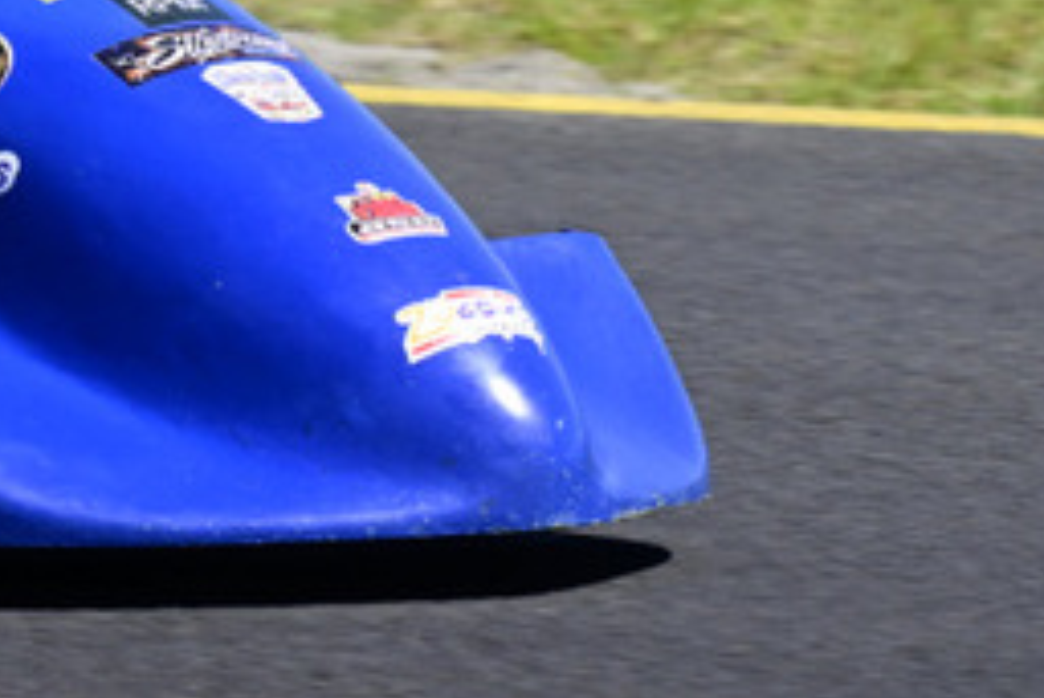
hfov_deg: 1.6
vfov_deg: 1.1
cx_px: 0
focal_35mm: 1252
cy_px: -318
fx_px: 36327
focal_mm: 400
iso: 500
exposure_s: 1/640
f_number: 11
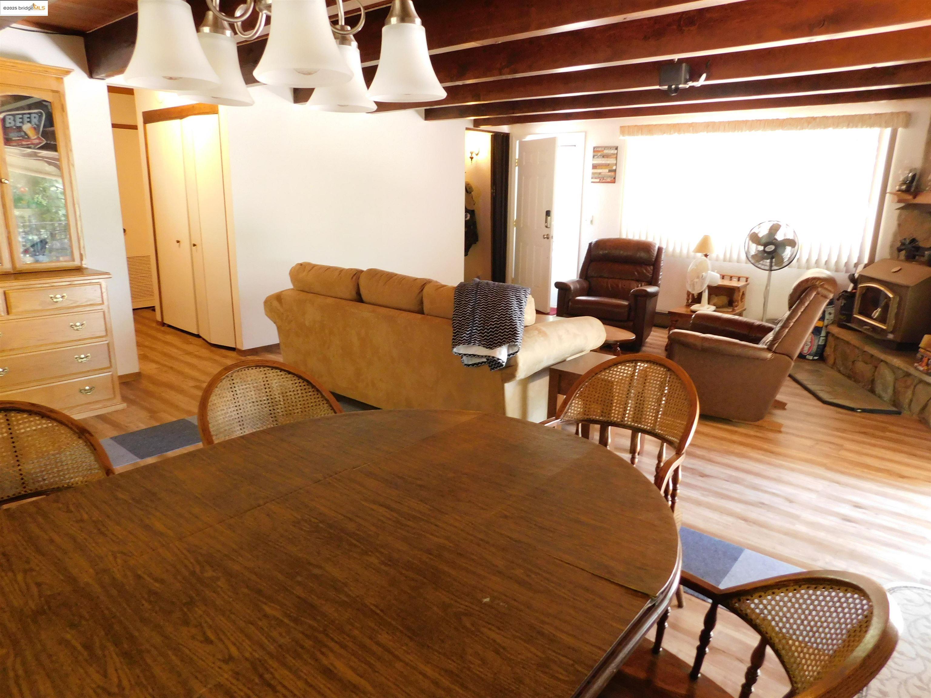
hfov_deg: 73.9
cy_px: 349
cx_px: 466
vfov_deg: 58.9
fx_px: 619
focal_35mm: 23
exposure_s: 1/13
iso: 400
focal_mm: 4
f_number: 3
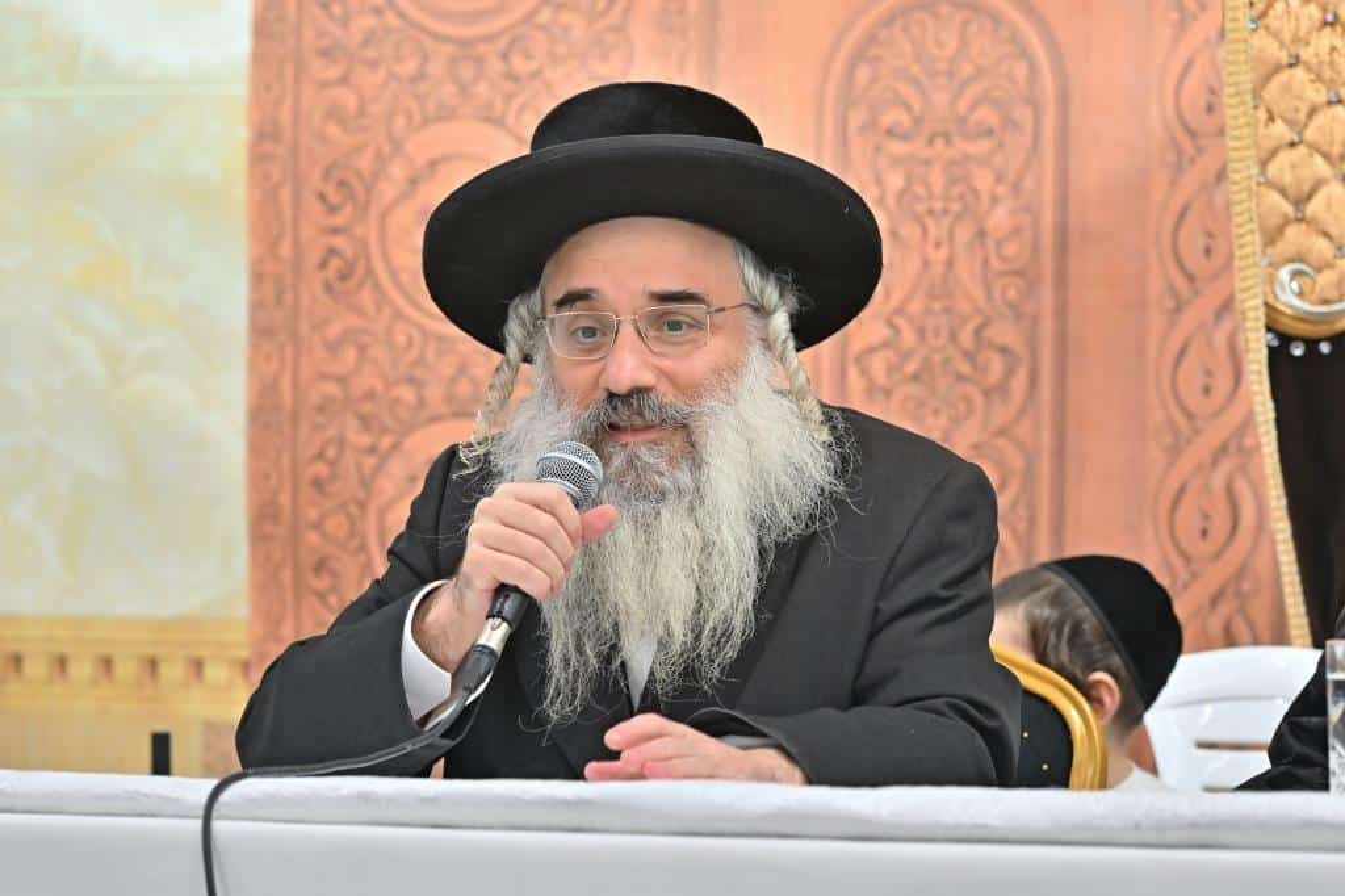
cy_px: 448
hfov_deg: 11.4
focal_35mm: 180
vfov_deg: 7.6
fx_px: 6722
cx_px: 672
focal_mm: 120
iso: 640
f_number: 4
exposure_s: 1/200
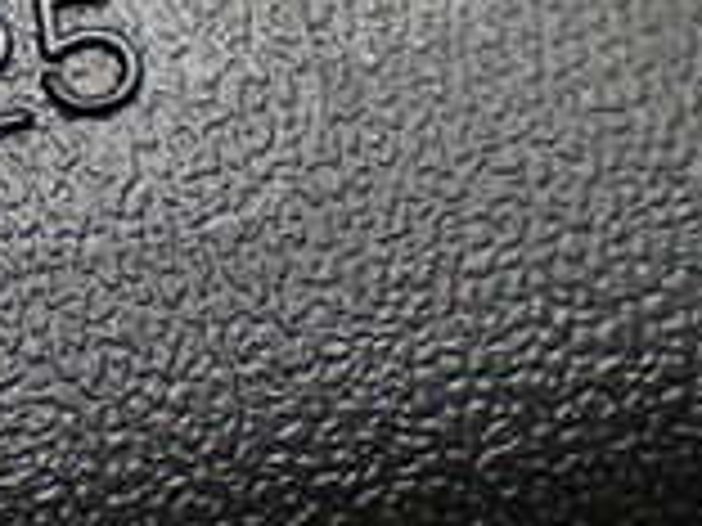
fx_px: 3671
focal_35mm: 181
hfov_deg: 10.5
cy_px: 135
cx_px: -364
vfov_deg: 8.2
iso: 800
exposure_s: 1/60
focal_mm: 8.4
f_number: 3.1
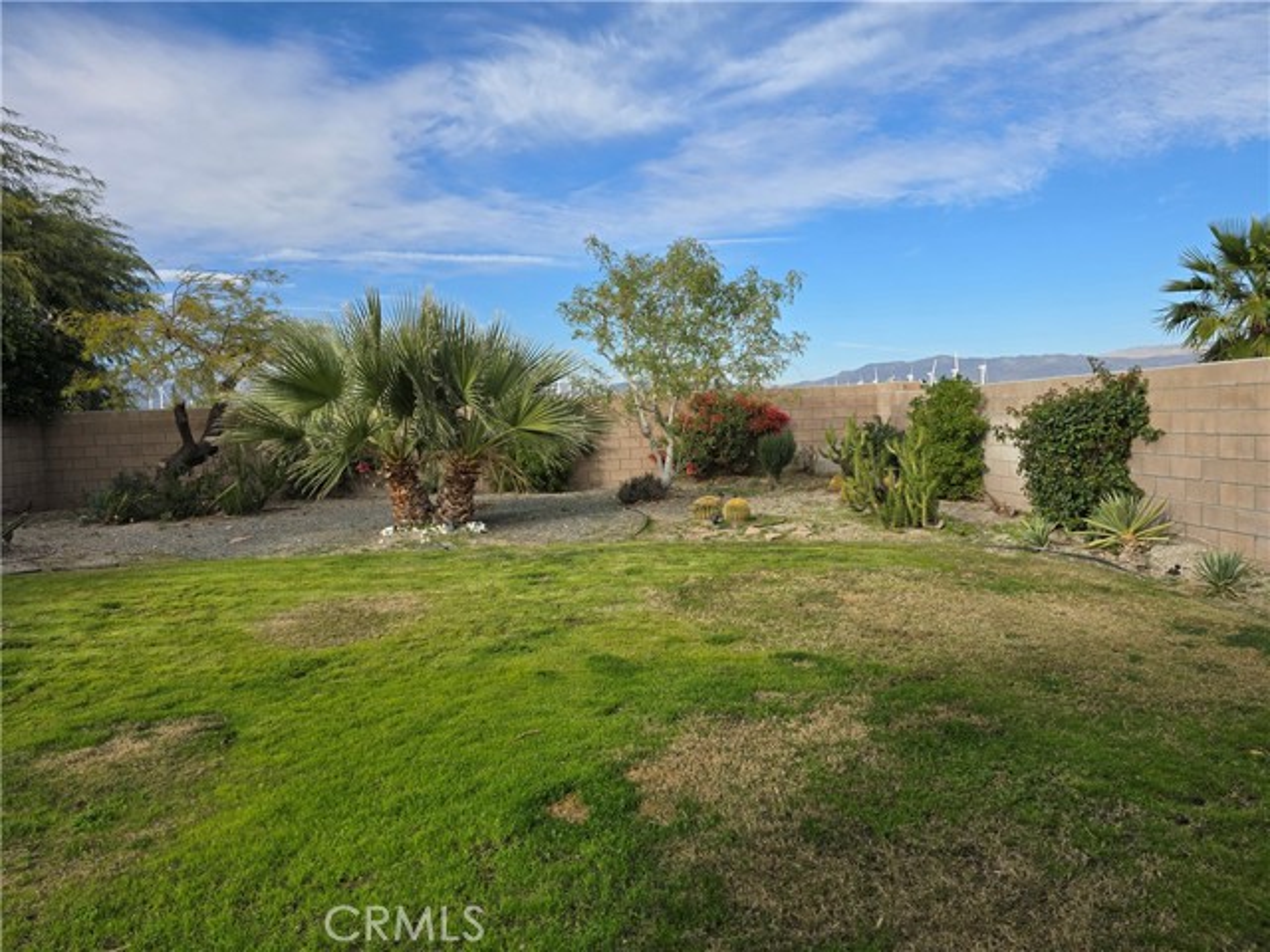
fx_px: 844
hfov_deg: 73.9
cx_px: 635
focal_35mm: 23
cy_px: 476
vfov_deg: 58.9
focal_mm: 6.3
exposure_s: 1/705
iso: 12
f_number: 1.7
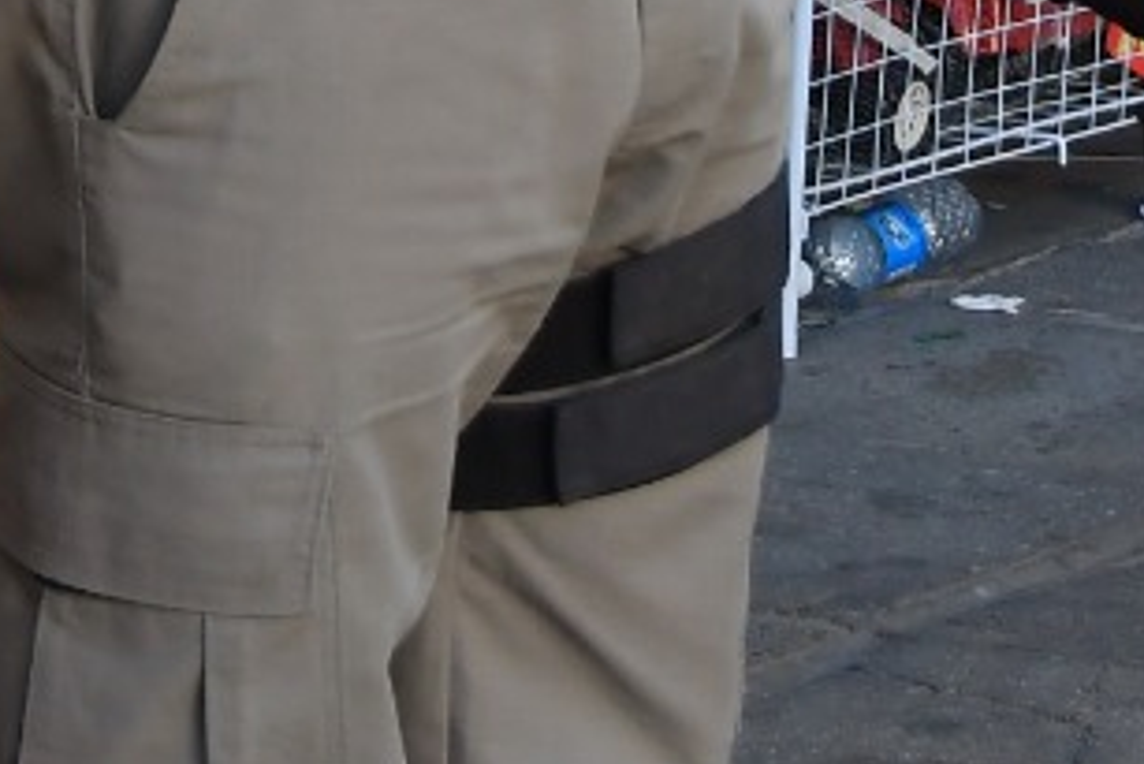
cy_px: -1230
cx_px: 358
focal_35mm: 348
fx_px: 11063
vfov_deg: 3.9
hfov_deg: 5.9
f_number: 7.1
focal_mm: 44
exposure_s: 1/320
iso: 560
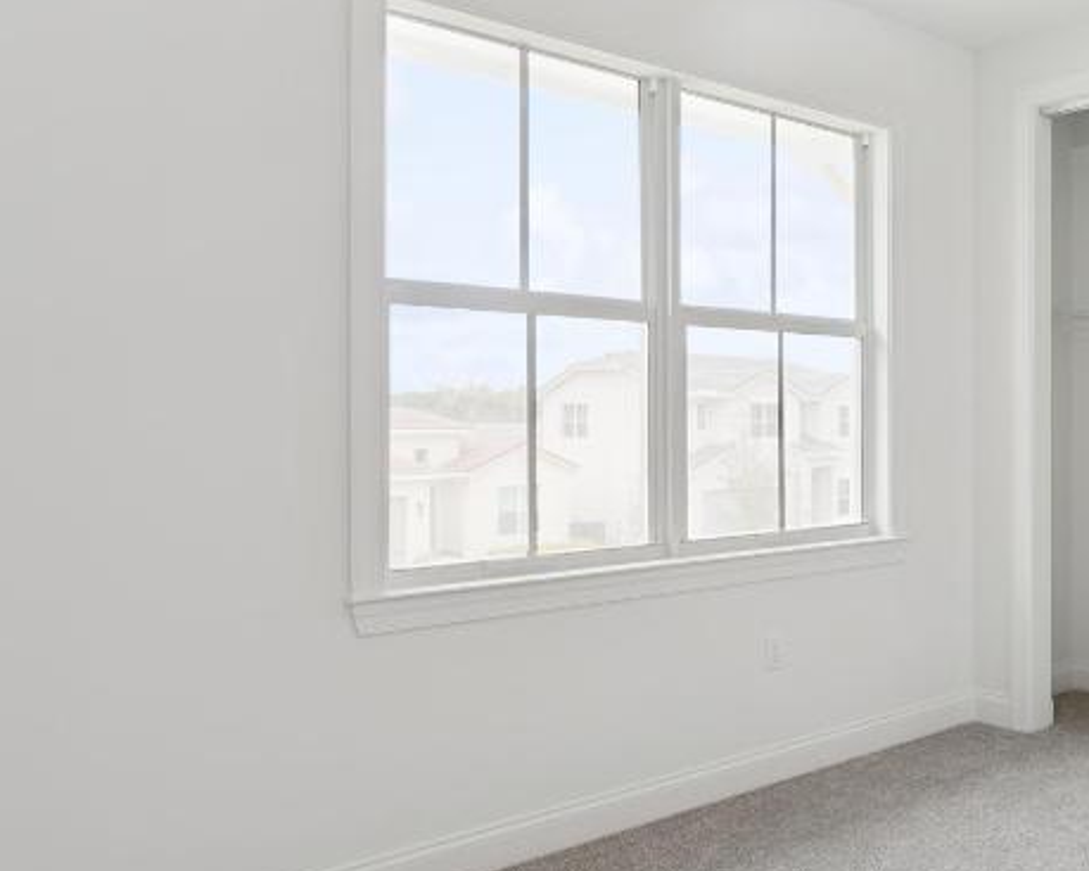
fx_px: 1063
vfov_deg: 44.5
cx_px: 944
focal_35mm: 33
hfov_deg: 49.4
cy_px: 430
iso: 160
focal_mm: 14
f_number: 8
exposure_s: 1/20
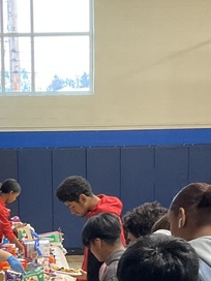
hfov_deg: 13.5
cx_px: 40
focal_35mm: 109
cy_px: 326
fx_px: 886
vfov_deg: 17.3
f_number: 1.8
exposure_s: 1/60
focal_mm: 3
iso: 80
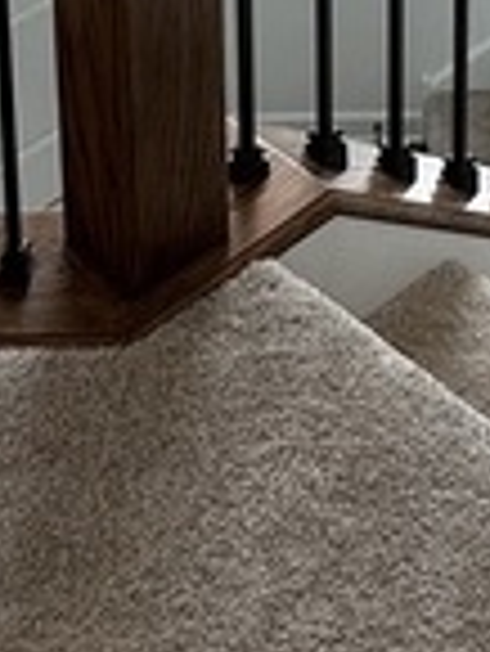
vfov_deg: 14.8
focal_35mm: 104
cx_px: 405
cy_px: -724
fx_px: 1960
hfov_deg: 14.2
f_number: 2.2
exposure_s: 1/120
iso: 50
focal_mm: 2.22
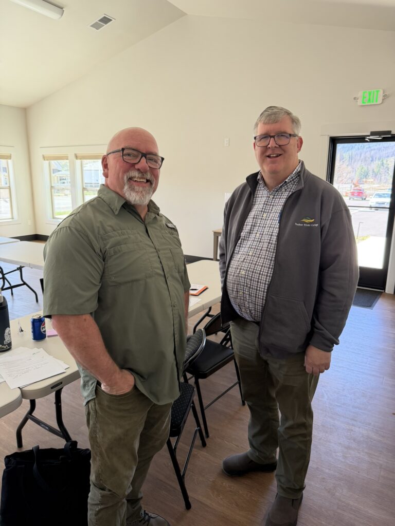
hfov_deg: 56.8
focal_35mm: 24
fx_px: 365
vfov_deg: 71.6
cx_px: 198
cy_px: 263
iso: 125
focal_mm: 6.76
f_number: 1.78
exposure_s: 1/149
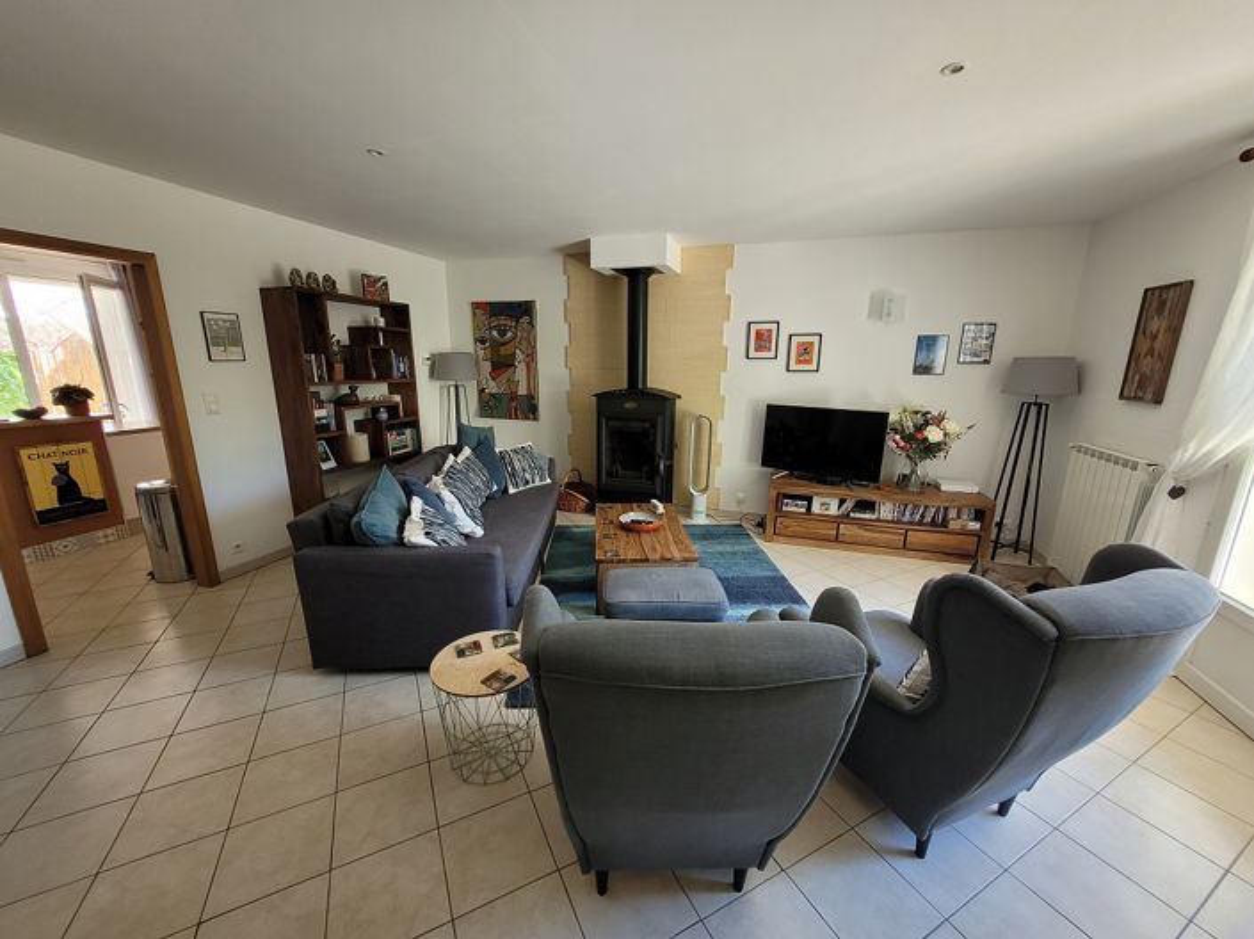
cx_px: 627
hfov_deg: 106.2
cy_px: 470
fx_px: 471
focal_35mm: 13
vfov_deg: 89.9
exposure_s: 1/50
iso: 125
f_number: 2.2
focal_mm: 1.74
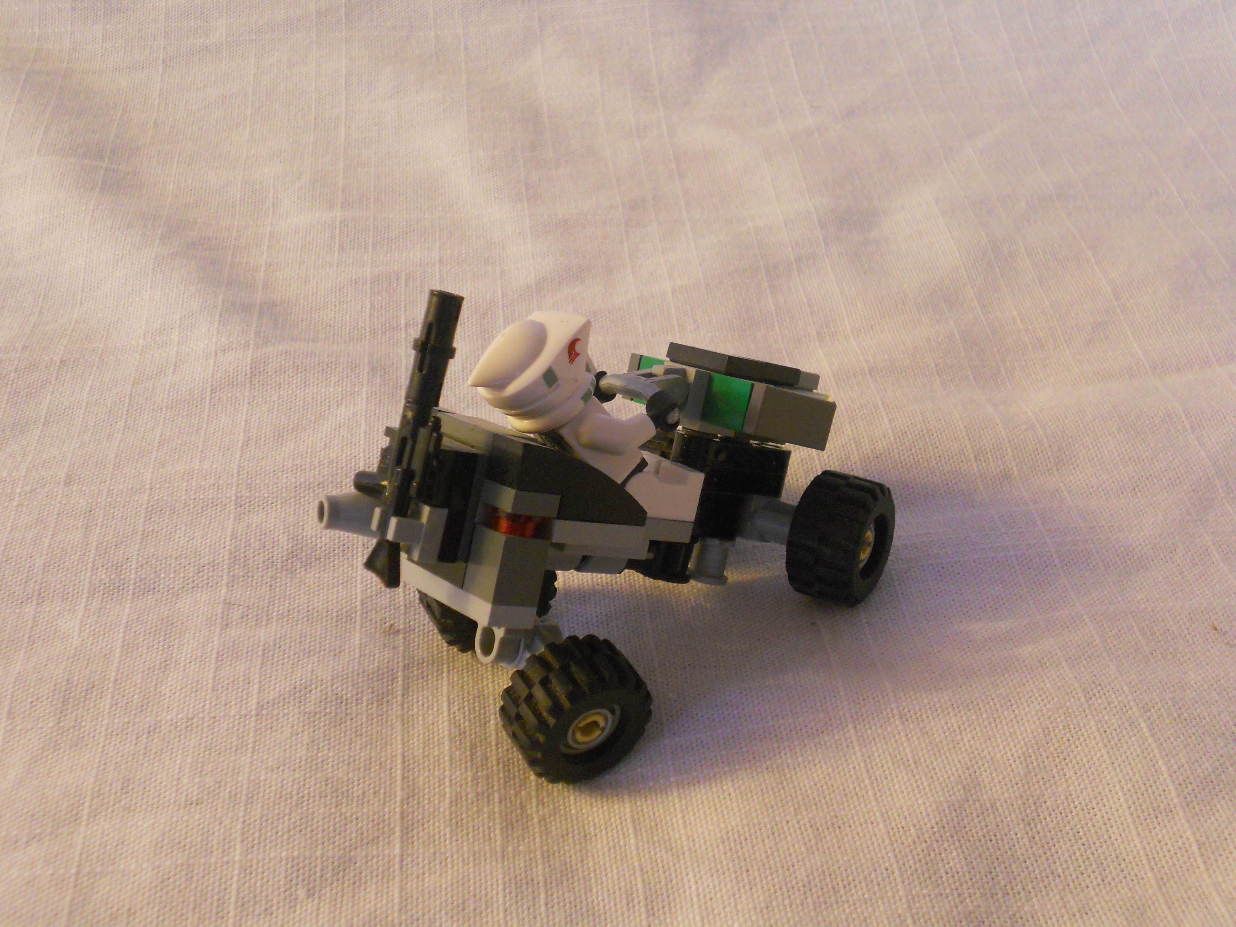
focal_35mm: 46
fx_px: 1642
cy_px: 464
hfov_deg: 41.2
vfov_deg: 31.5
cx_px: 618
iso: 400
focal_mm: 8.2
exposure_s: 1
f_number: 4.3
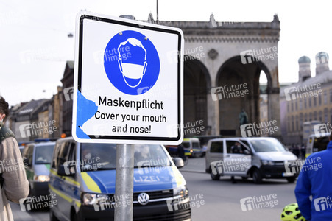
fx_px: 479
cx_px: 166
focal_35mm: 52
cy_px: 110
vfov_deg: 26.0
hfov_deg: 38.2
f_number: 6.3
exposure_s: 1/160
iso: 160
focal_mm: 52
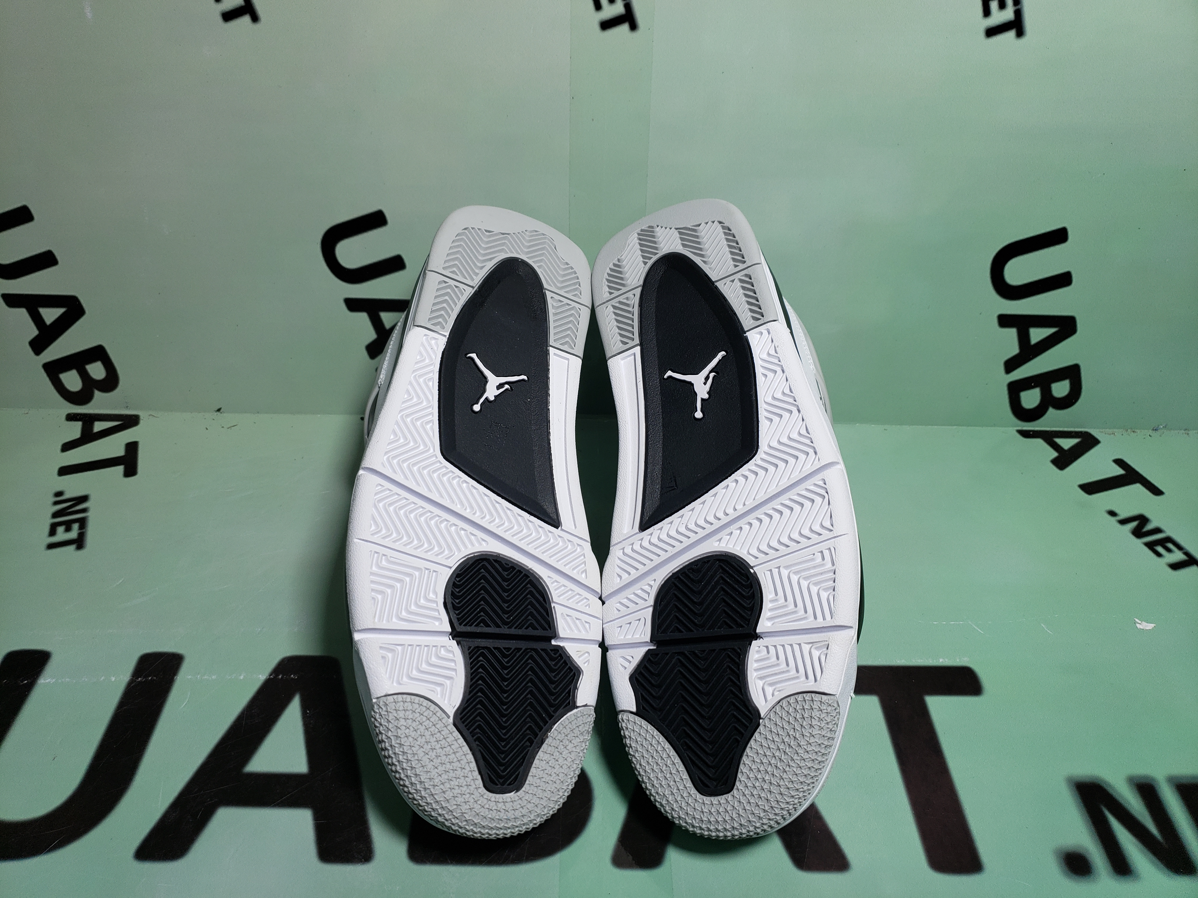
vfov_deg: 53.1
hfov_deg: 67.3
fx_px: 900
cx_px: 599
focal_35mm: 26
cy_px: 449
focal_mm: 4.3
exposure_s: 1/471
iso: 50
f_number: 1.5
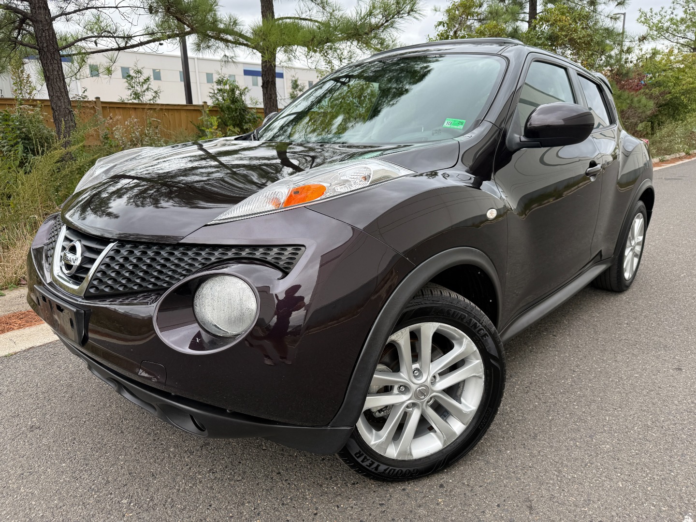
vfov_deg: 56.8
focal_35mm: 24
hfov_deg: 71.6
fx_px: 483
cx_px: 348
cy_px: 261
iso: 100
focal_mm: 6.76
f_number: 1.78
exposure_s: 1/772
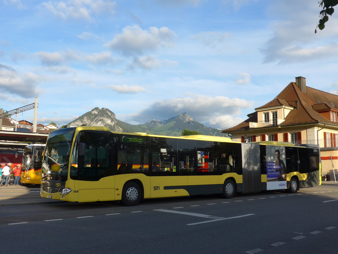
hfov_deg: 47.9
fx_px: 381
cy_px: 127
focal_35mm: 39
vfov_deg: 36.8
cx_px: 169
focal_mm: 8
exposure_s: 1/800
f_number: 2.8
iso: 80
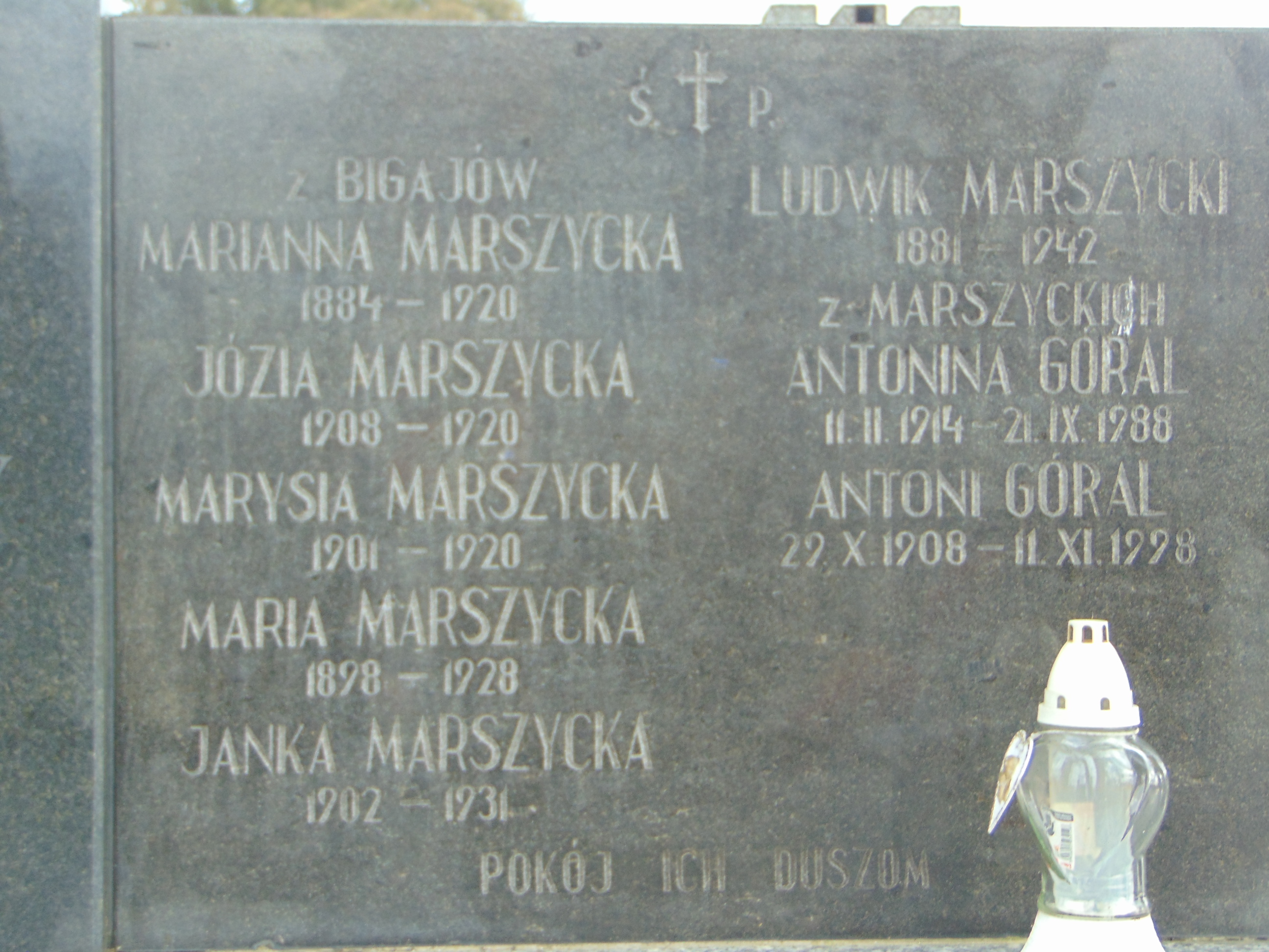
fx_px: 2603
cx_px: 634
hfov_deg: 27.4
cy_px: 476
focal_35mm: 71
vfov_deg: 20.7
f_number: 3.7
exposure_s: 1/40
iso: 80
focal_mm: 12.8
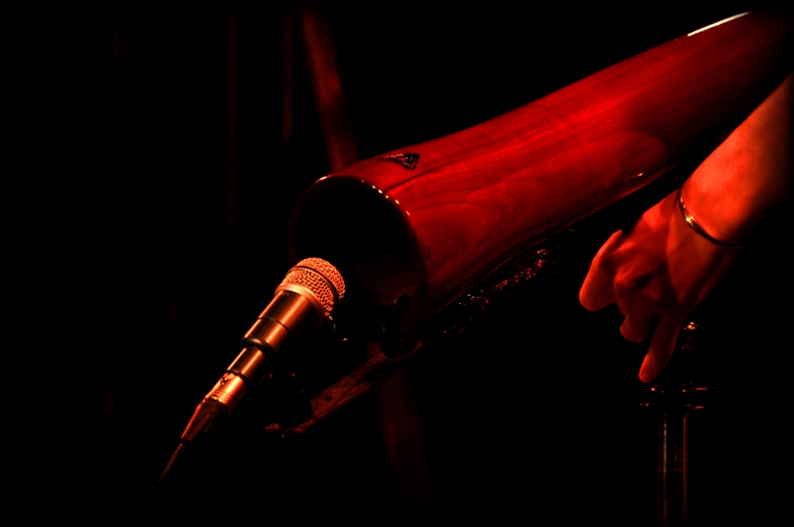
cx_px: 397
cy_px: 264
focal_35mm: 158
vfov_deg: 8.7
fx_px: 3469
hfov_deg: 13.1
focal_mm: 105
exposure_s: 1/15
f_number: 5.6
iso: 1000
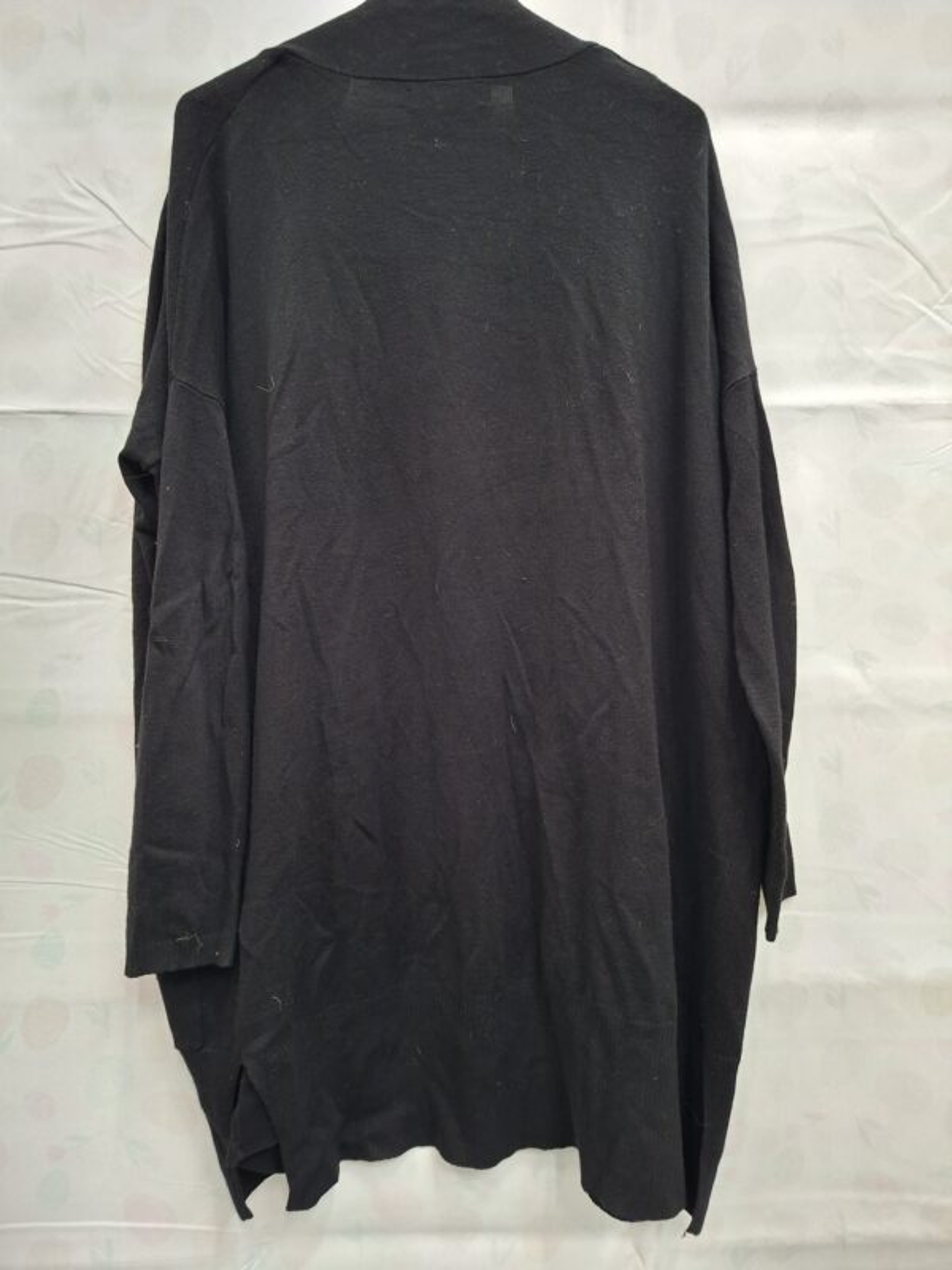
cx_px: 476
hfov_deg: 58.9
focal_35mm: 23
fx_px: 843
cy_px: 635
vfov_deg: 73.9
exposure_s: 1/24
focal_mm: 5.54
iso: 500
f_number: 1.8
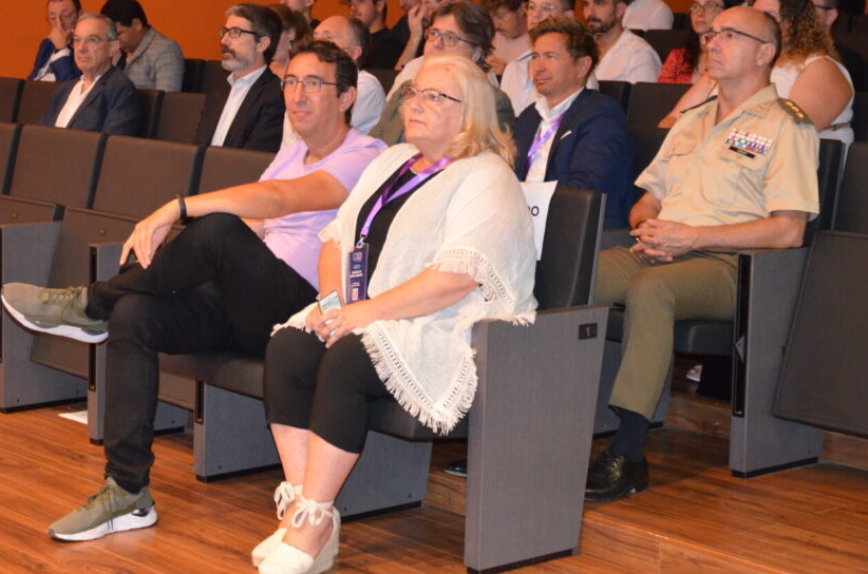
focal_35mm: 78
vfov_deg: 17.4
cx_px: 347
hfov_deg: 26.0
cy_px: 202
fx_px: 1876
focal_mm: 40
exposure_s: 1/60
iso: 3200
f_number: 3.5
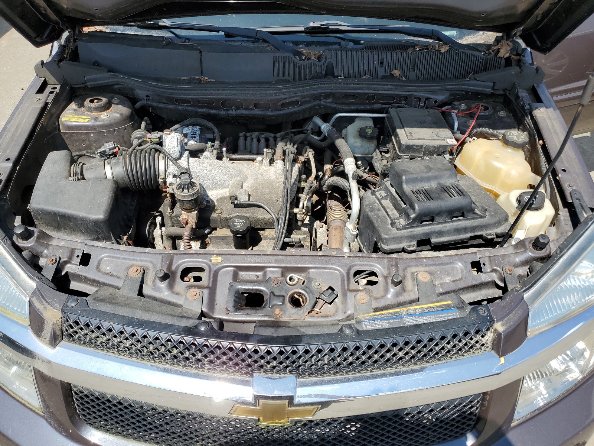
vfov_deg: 53.1
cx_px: 297
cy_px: 223
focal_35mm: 26
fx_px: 446
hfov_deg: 67.3
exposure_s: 1/2000
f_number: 1.5
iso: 50
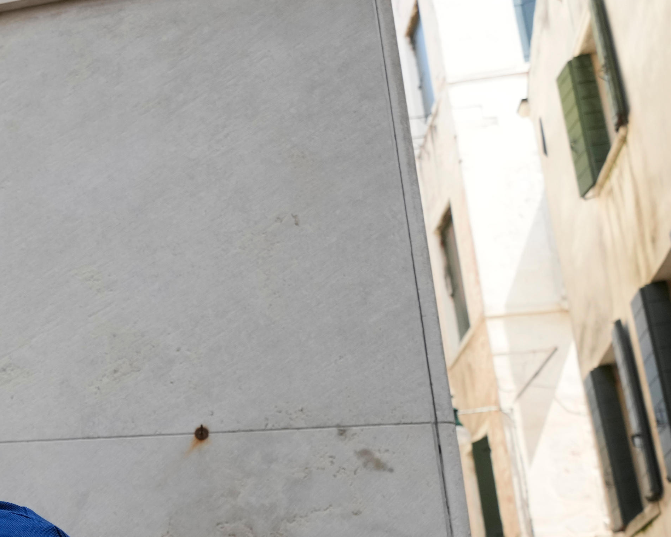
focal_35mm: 47
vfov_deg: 31.2
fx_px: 933
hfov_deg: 30.8
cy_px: 441
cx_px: -203
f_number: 5
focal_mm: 19
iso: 640
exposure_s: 1/640
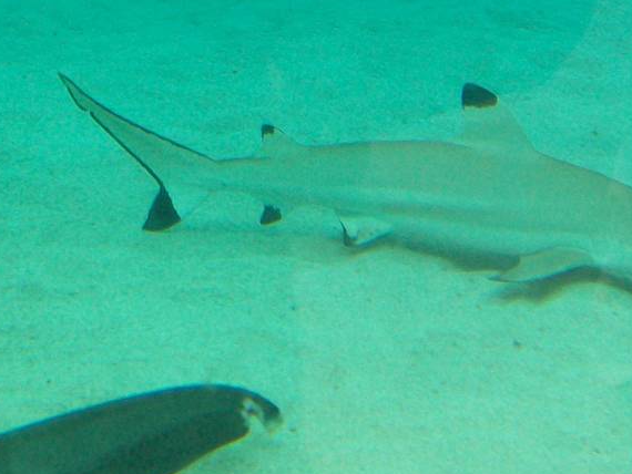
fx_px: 1845
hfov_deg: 19.3
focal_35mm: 101
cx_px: 447
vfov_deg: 14.7
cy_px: 248
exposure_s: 1/80
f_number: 2.7
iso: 64
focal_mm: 6
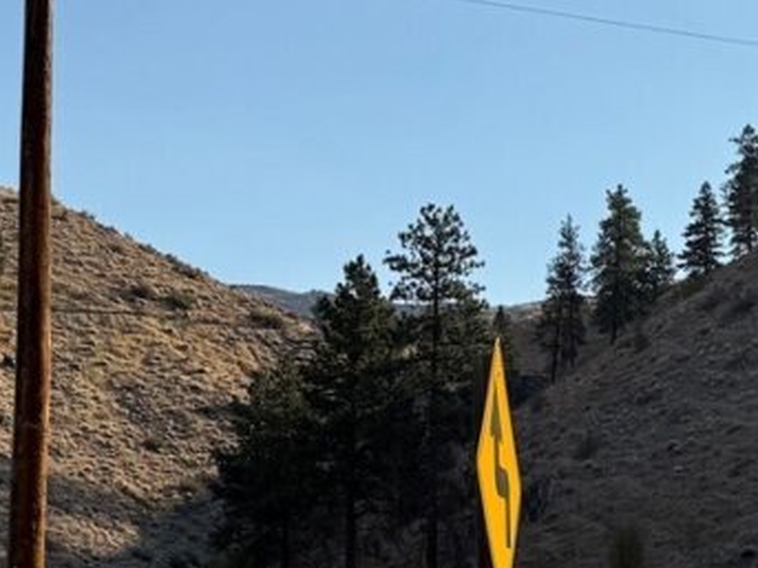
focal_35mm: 98
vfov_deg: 14.8
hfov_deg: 19.6
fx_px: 2145
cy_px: 577
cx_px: 714
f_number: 1.78
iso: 100
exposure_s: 1/6173
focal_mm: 6.76
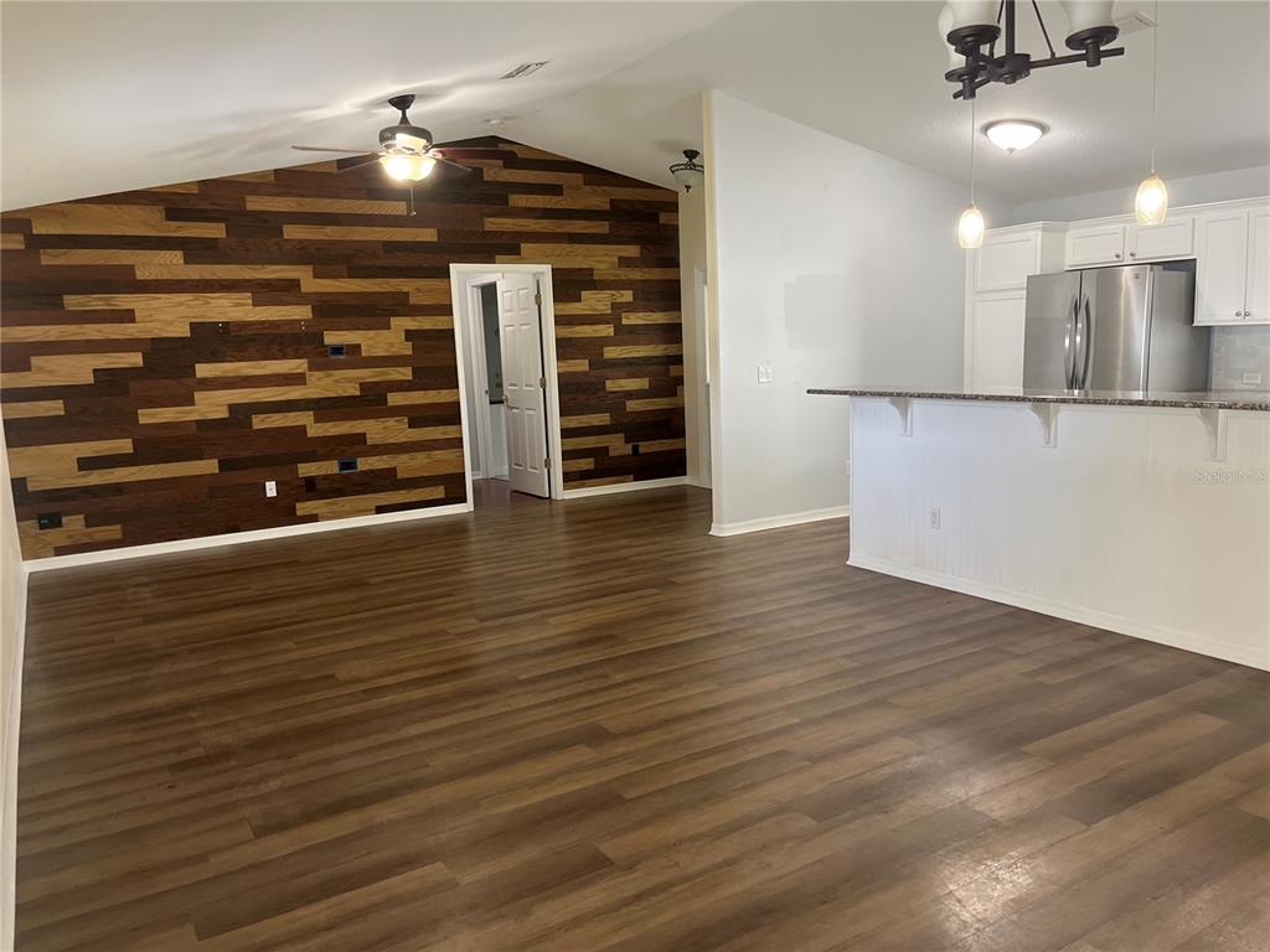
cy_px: 476
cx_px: 635
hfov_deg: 67.3
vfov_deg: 53.1
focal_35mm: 26
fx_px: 954
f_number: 1.6
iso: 160
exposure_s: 1/60
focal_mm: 5.1
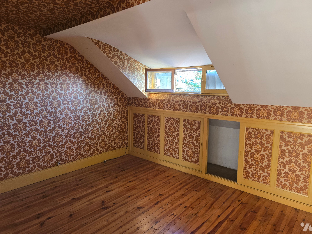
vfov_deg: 58.9
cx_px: 156
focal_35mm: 23
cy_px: 117
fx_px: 207
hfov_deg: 73.9
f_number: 1.7
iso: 320
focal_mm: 6.3
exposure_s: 1/100
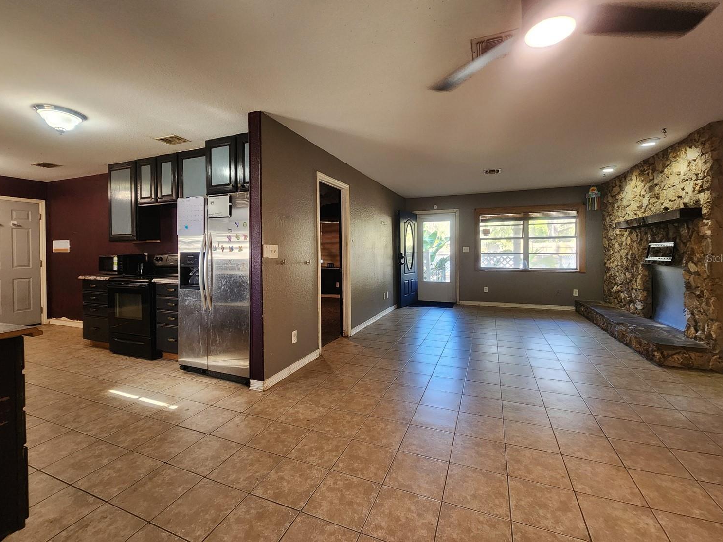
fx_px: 292
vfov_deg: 85.6
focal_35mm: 14
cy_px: 258
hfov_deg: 102.1
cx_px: 363
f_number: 2.2
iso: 320
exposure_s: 1/60
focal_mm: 2.2
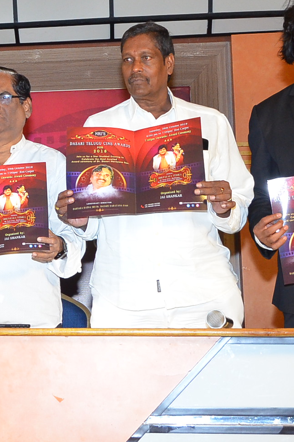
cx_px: -109
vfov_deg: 20.5
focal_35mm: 99
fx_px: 1213
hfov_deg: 13.2
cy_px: 148
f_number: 5.6
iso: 1250
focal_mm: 26
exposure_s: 1/125
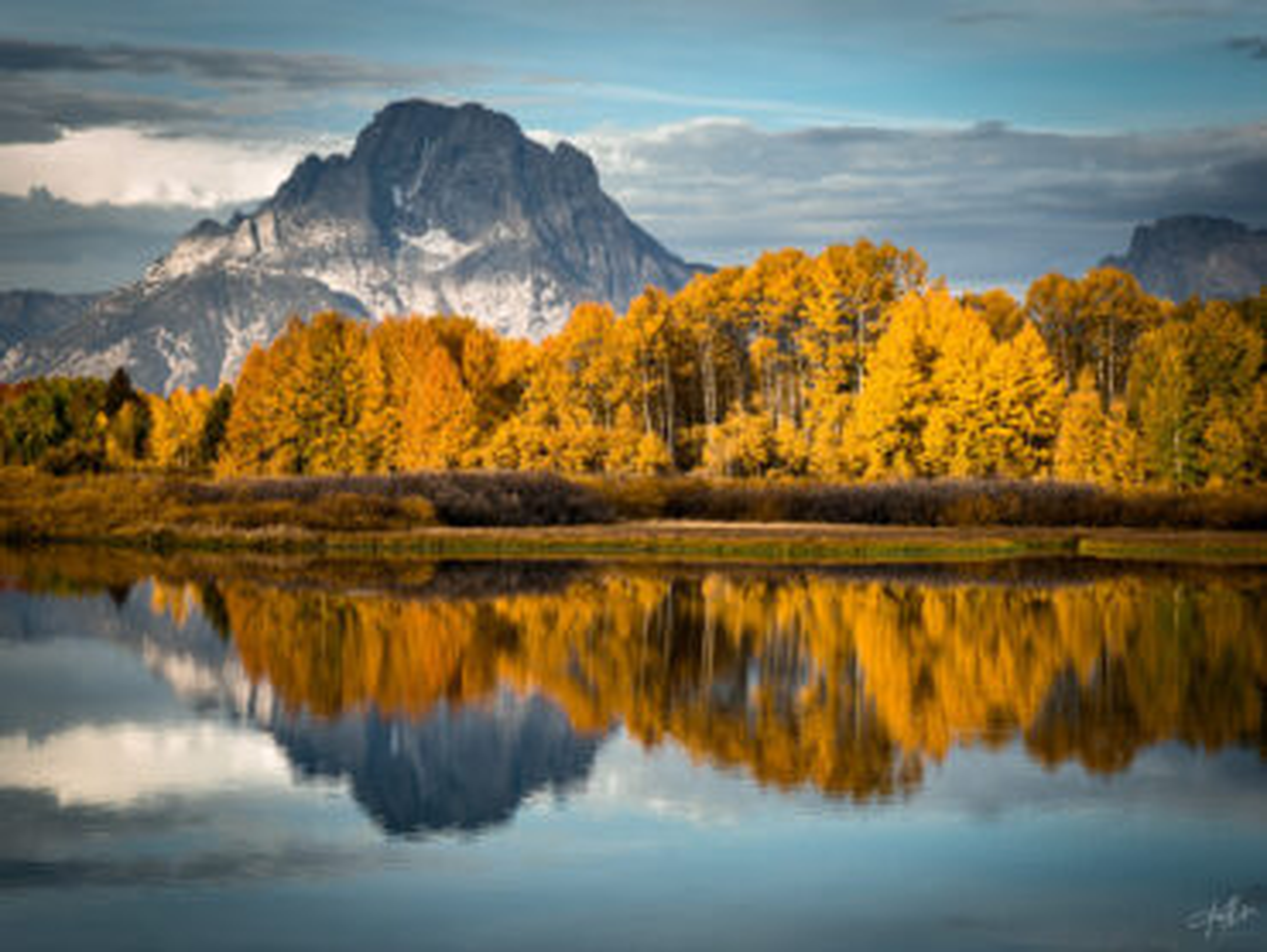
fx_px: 3663
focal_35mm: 100
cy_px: 476
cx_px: 634
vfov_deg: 14.8
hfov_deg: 19.6
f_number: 2.8
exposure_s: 1/320
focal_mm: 16.89
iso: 50
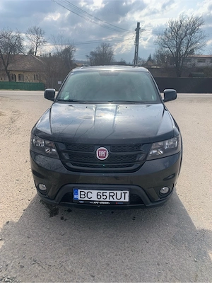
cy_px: 142
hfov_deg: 53.1
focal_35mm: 26
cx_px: 106
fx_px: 212
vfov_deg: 67.3
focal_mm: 4.25
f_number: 1.8
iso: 25
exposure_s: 1/2208
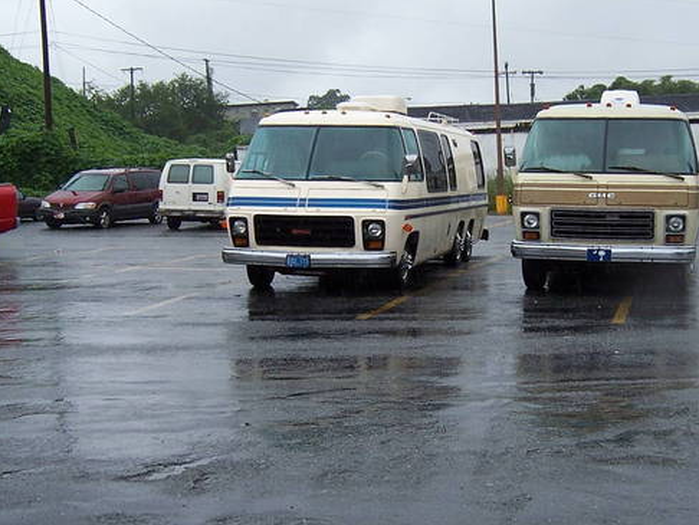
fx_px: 1111
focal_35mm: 55
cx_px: 431
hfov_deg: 34.8
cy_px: 273
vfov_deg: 26.6
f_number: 3.4
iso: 80
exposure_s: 1/250
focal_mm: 5.5
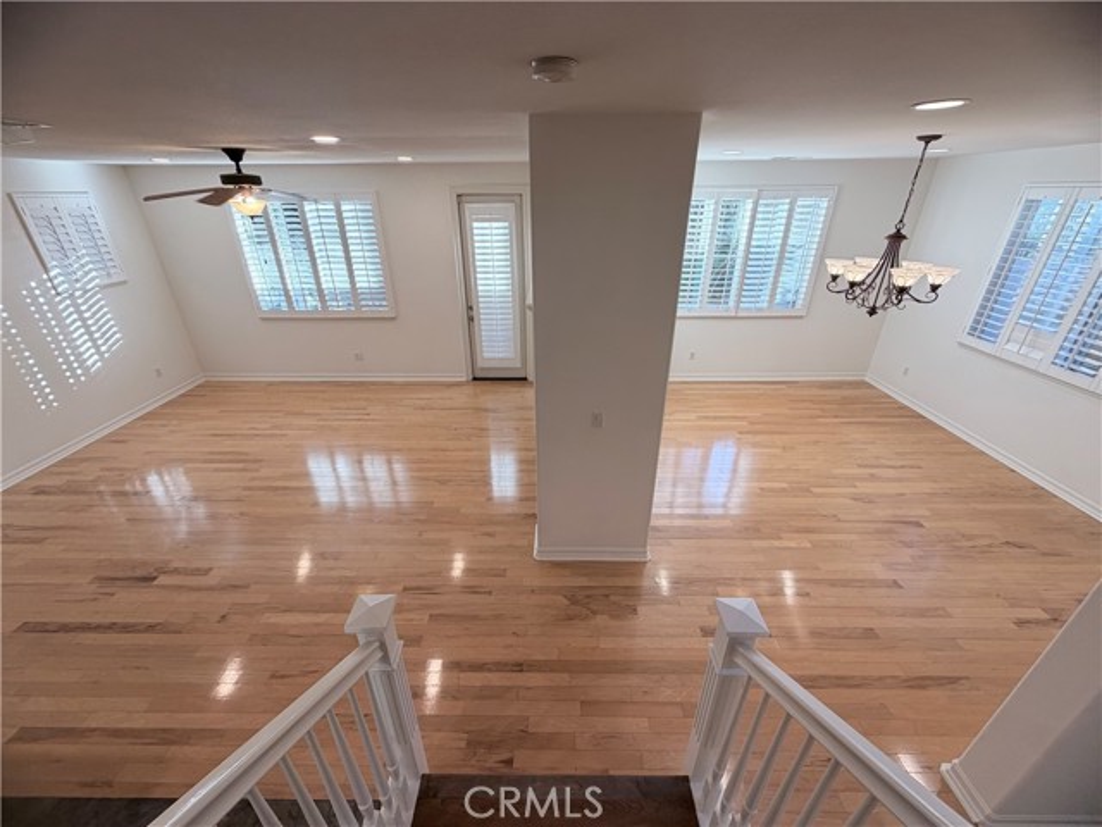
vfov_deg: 85.7
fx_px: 446
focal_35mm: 14
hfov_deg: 102.1
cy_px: 414
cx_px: 551
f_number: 2.2
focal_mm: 2.22
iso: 100
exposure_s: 1/120
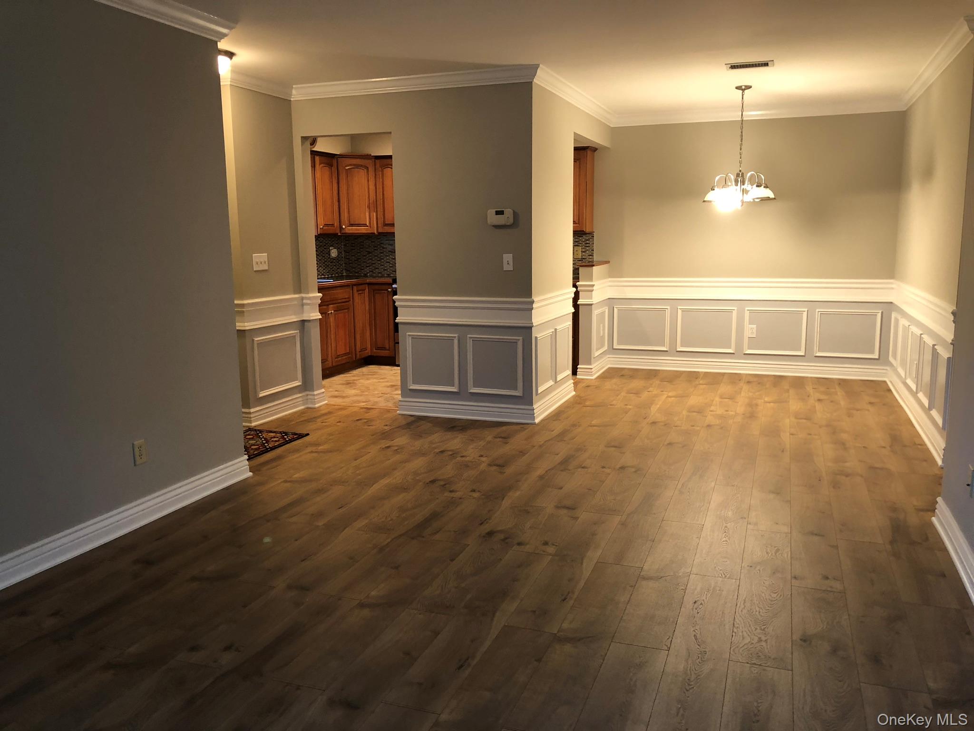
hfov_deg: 63.4
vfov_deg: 49.7
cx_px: 487
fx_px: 788
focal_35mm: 28
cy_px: 366
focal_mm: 4
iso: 40
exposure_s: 1/15
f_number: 1.8
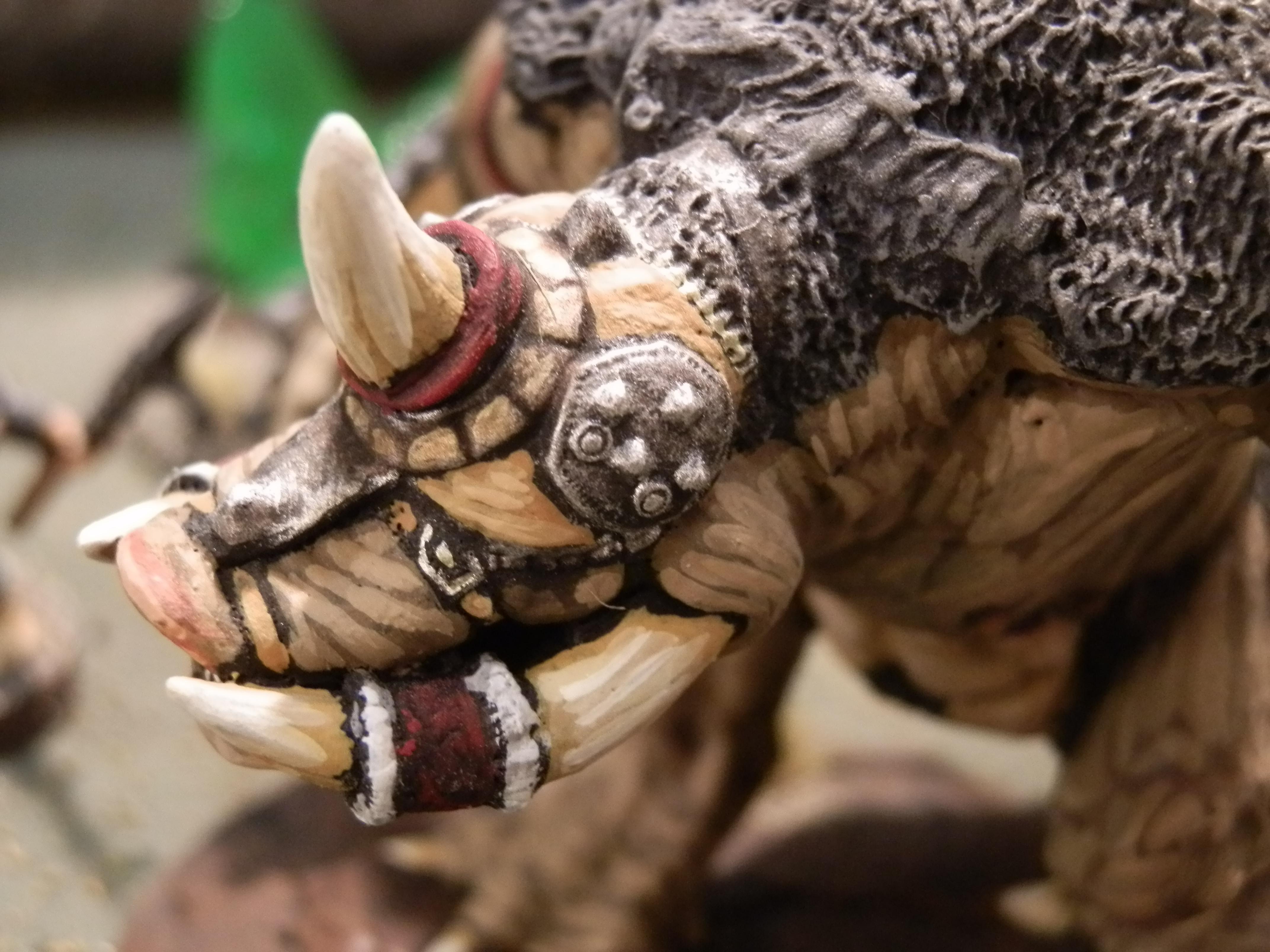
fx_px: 2238
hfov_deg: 31.7
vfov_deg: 24.0
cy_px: 476
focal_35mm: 61
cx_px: 635
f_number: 3.7
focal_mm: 10.99
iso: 400
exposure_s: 1/30
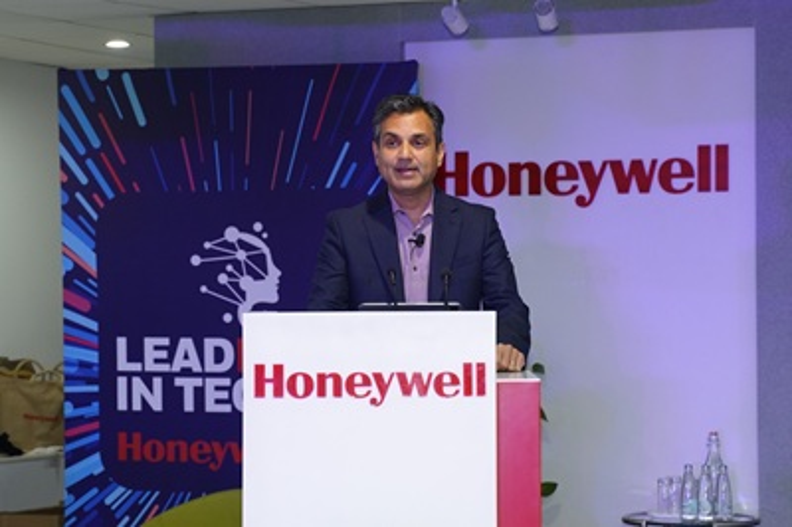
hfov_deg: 18.3
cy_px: 264
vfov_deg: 12.2
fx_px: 2462
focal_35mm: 112
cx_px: 396
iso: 1250
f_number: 5
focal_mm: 75
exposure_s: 1/160
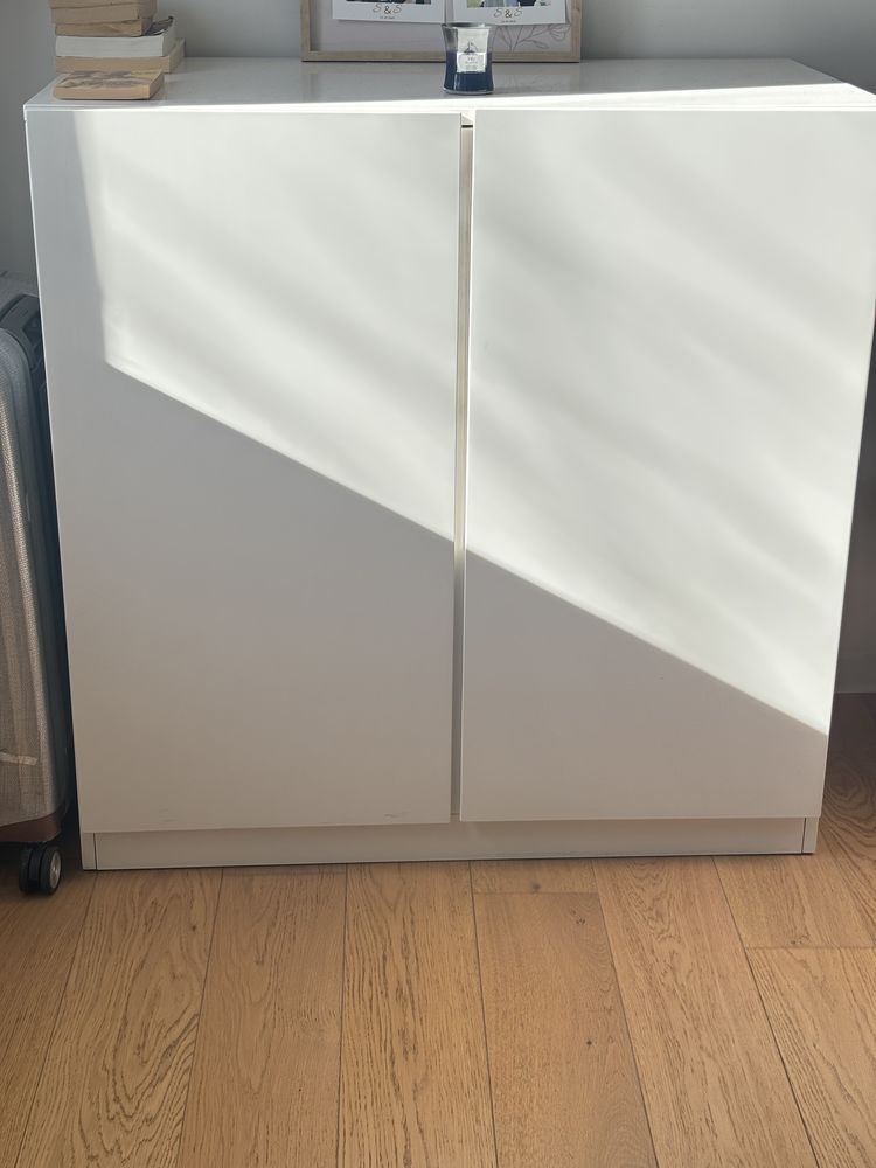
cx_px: 438
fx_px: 1755
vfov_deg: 36.8
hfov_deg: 28.0
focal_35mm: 52
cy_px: 584
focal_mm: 5.96
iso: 32
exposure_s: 1/184
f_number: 1.6
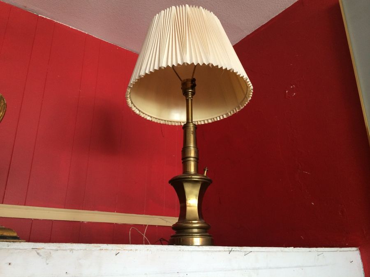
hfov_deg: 60.0
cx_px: 185
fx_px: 321
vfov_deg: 46.8
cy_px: 138
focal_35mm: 30
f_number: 2.2
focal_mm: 4.12
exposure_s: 1/30
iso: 125
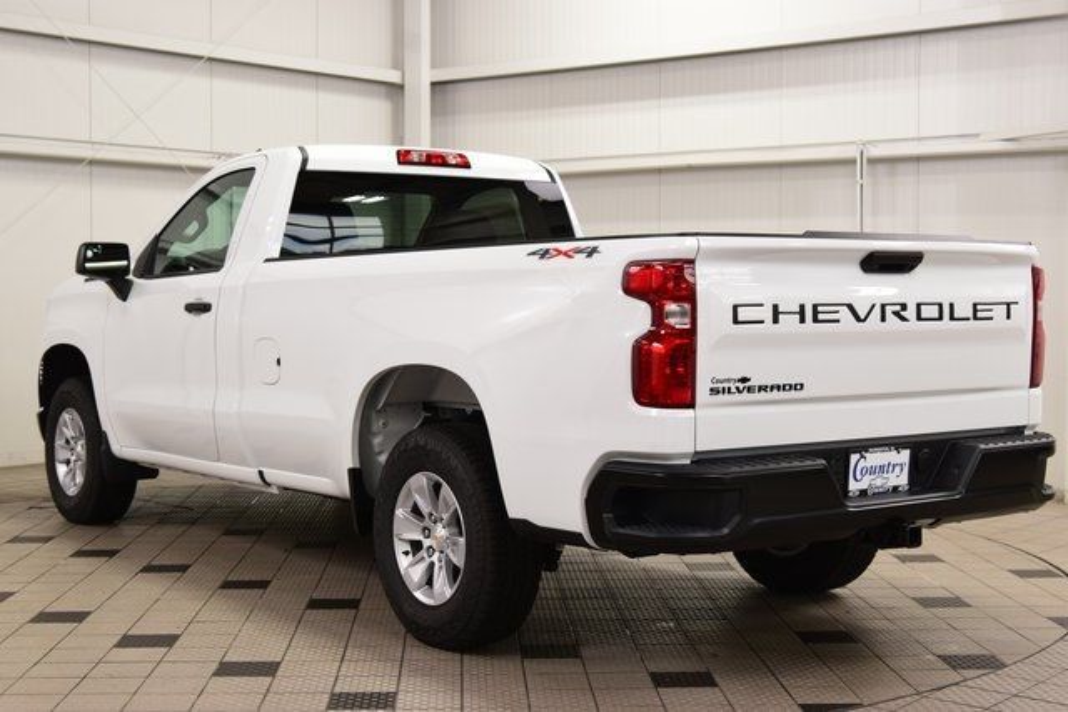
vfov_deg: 25.8
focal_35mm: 52
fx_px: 1558
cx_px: 534
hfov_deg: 37.8
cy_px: 356
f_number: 7.1
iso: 560
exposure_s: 1/30
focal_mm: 35
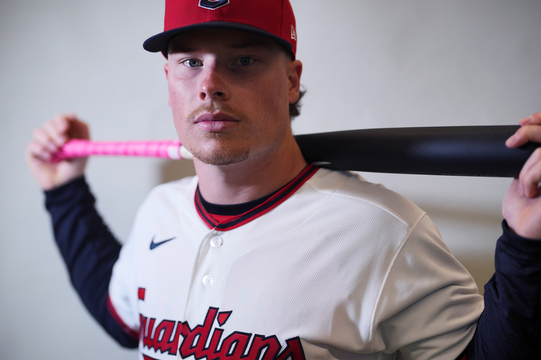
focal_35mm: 58
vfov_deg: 23.4
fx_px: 871
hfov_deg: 34.5
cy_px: 162
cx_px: 267
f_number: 1.6
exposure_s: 1/1000
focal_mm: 50
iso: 200
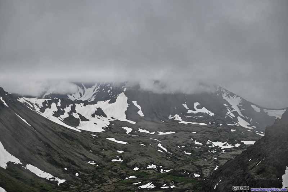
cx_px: 144
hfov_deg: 29.6
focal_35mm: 68
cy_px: 96
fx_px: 544
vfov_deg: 20.0
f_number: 5
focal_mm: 68
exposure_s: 1/1000
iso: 100
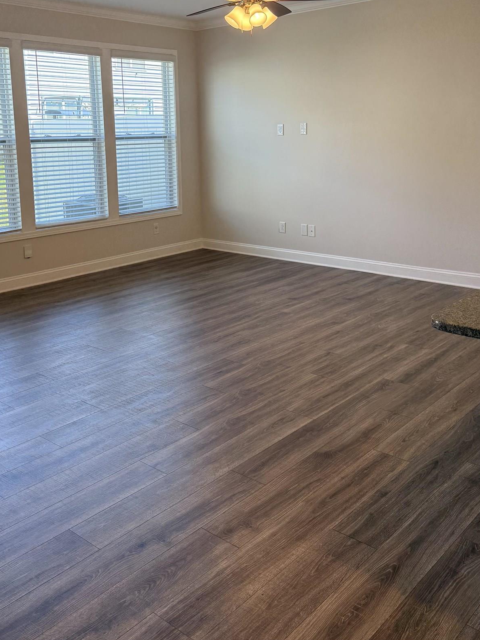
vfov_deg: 51.7
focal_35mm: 35
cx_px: 219
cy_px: 218
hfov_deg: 40.7
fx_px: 647
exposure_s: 1/237
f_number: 1.78
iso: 100
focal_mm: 6.76
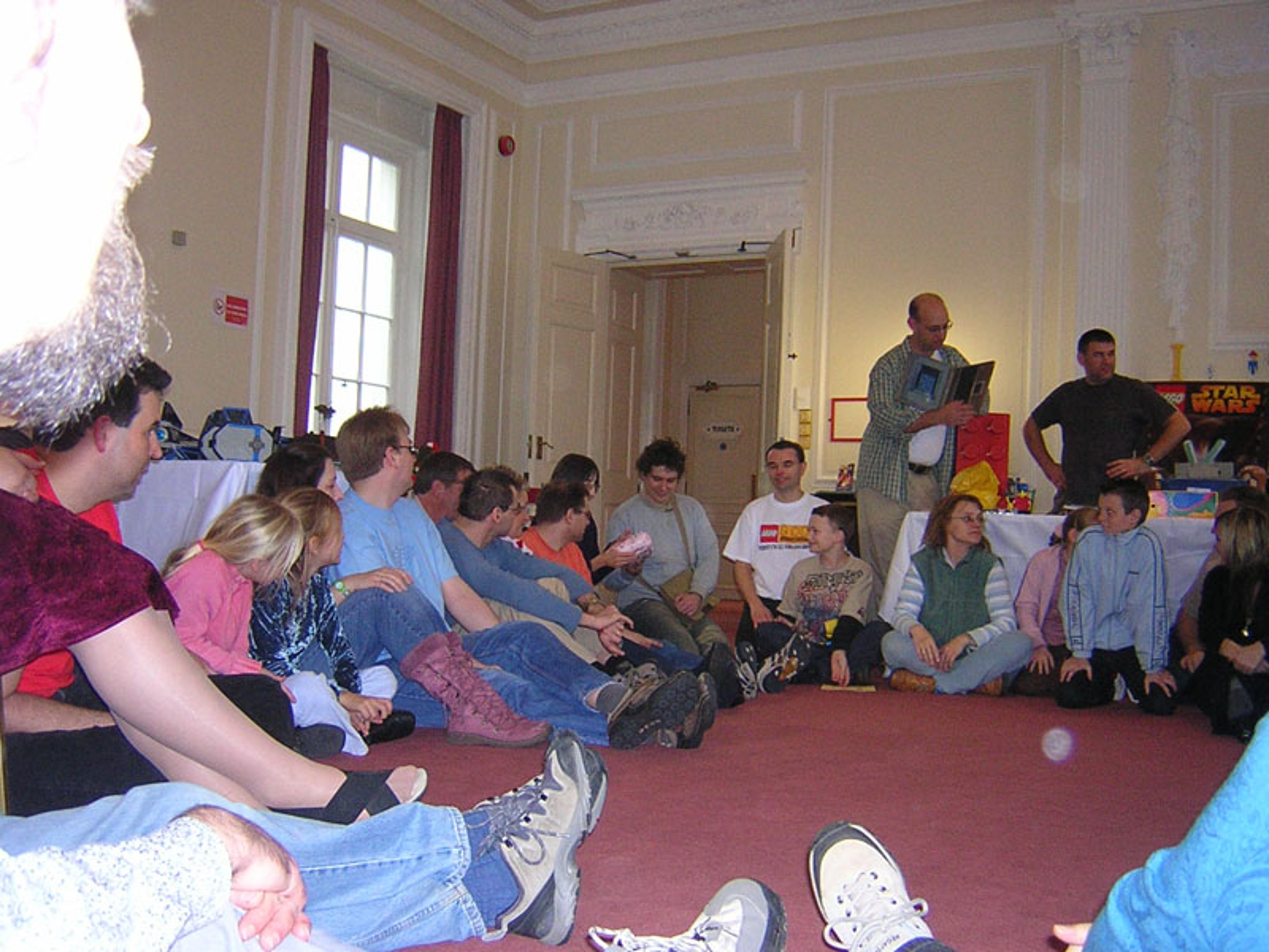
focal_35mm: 36
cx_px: 634
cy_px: 476
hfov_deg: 51.4
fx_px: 1320
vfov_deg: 39.7
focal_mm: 4.7
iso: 400
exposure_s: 1/60.1
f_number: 2.6
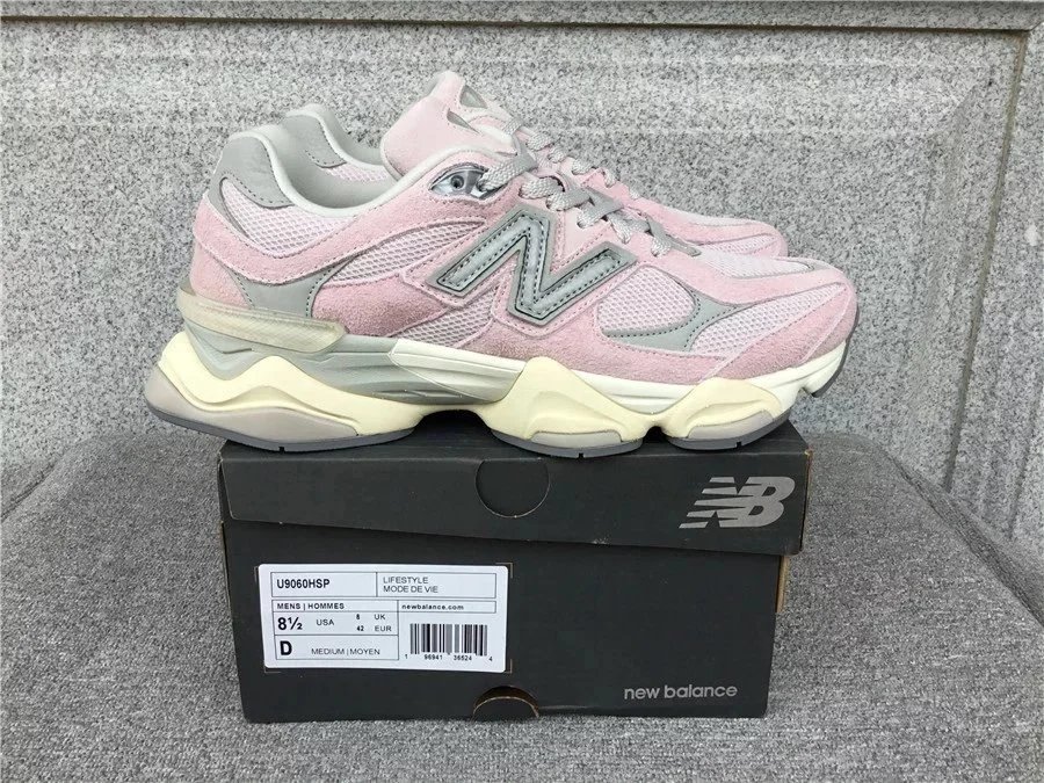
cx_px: 522
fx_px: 935
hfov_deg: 58.4
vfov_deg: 45.4
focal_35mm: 31
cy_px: 392
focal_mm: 3.3
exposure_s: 1/143
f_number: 2.4
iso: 25
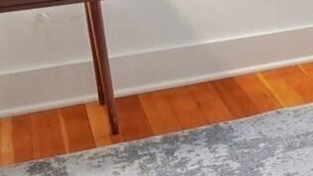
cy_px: -179
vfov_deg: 12.0
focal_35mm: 90
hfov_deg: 19.6
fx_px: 747
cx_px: 508
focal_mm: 16
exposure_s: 1/25
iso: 1600
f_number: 8
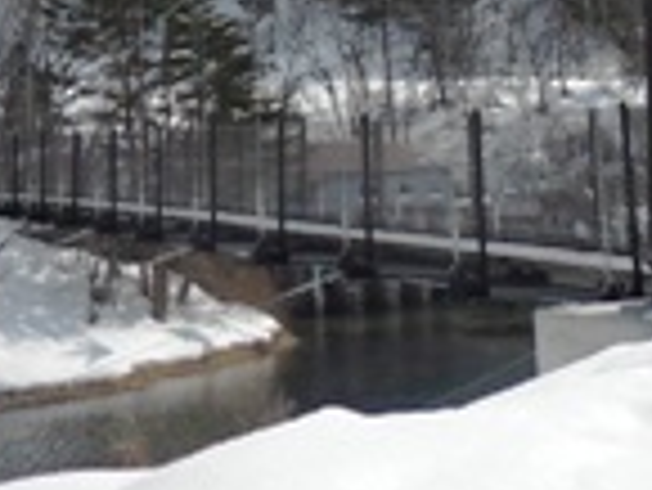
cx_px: 328
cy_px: -171
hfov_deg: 28.1
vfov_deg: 19.5
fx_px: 1301
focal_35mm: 69
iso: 400
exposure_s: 1/1600
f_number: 6.6
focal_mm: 4.5
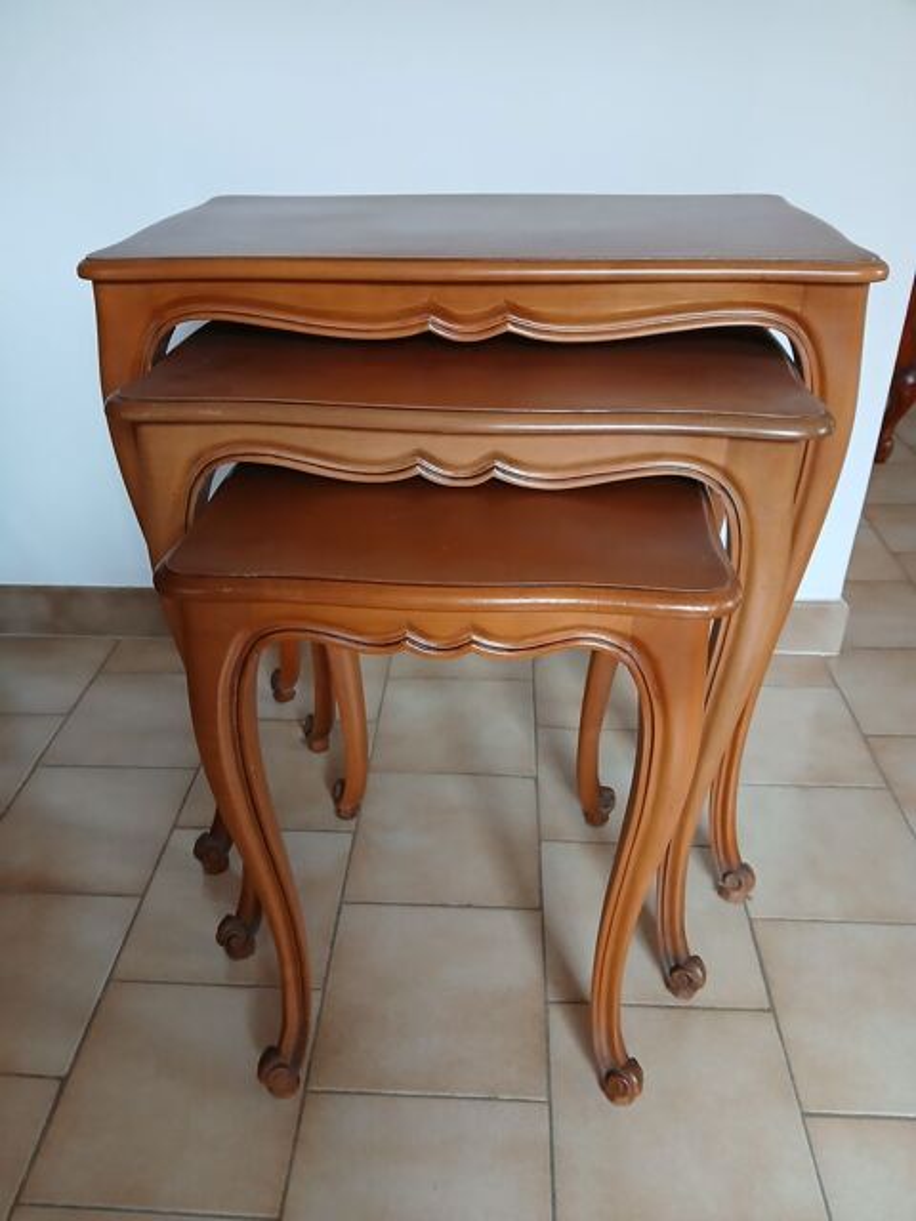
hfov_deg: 53.1
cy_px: 610
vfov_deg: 67.3
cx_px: 458
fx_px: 917
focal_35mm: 26
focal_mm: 3.98
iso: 320
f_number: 1.8
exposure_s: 1/33.3
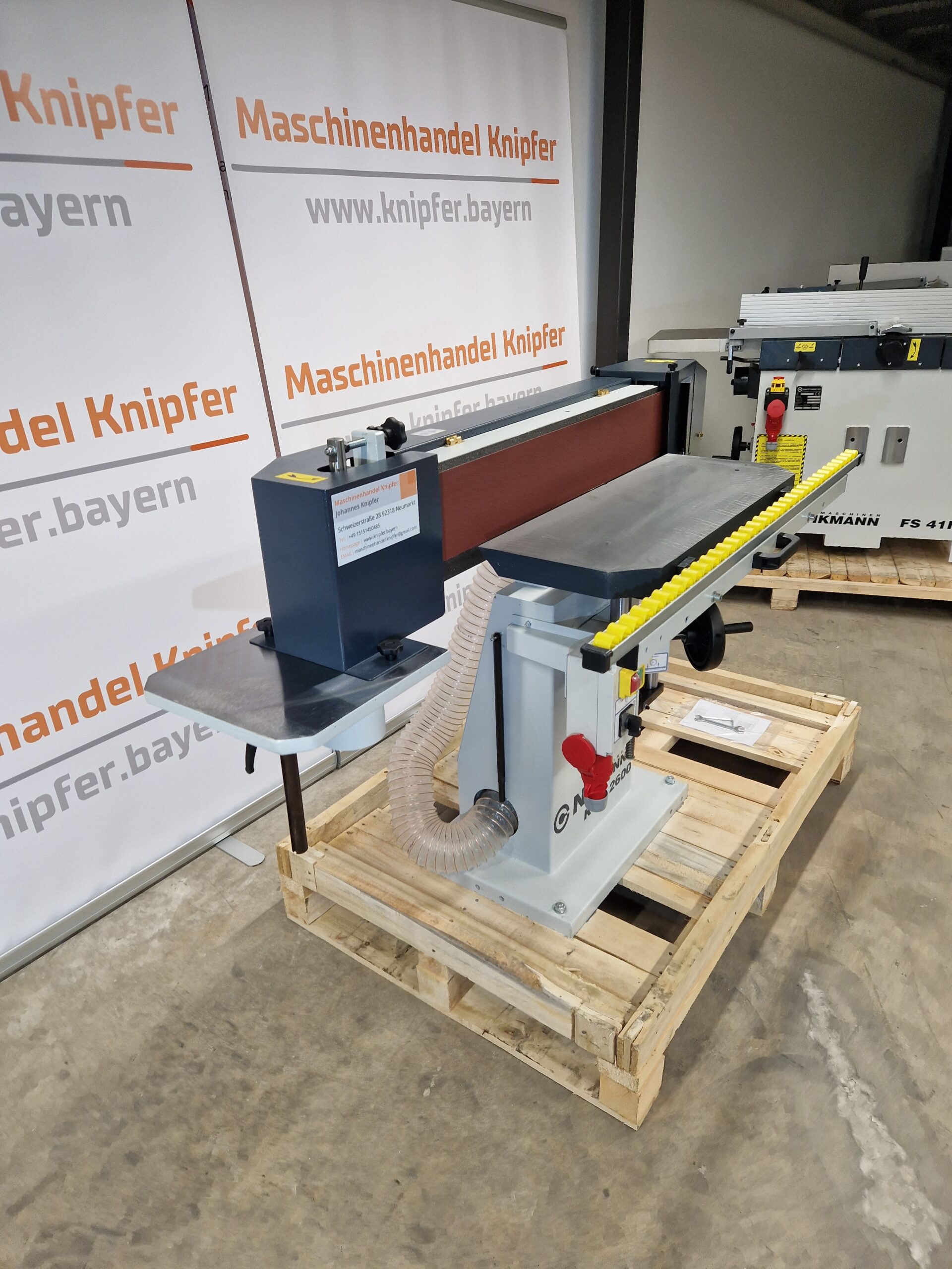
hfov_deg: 58.9
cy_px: 634
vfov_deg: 73.9
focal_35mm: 23
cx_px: 476
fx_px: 843
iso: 50
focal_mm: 5.4
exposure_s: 1/446
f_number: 1.8
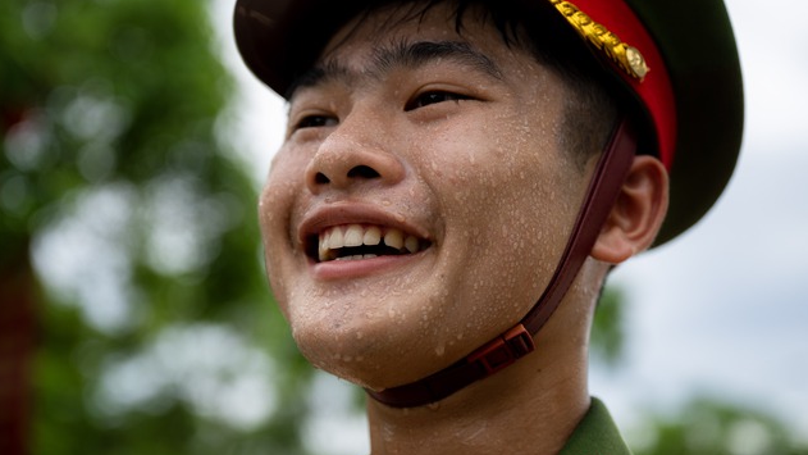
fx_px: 1457
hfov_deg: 31.0
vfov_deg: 17.7
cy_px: 211
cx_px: 406
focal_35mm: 68
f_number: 3.5
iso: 200
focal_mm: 64
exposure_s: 1/800
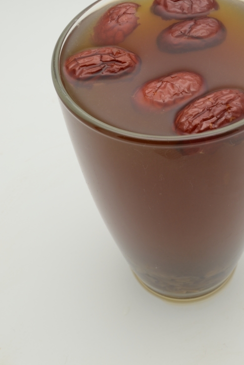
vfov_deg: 31.7
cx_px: 170
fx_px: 640
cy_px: 126
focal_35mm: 63
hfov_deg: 21.5
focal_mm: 30
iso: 100
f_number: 16
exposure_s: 1/15
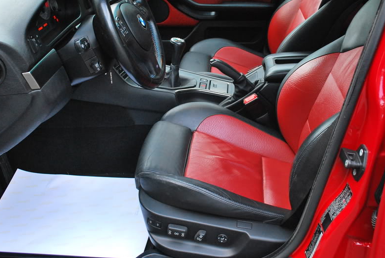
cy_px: 97
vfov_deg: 28.7
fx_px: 504
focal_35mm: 47
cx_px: 183
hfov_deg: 41.8
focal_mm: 24
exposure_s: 1/40
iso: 800
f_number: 5
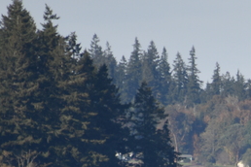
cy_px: 227
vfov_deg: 0.9
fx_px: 10381
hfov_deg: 1.4
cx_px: 365
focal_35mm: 1489
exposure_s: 1/640
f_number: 5.6
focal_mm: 300
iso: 180
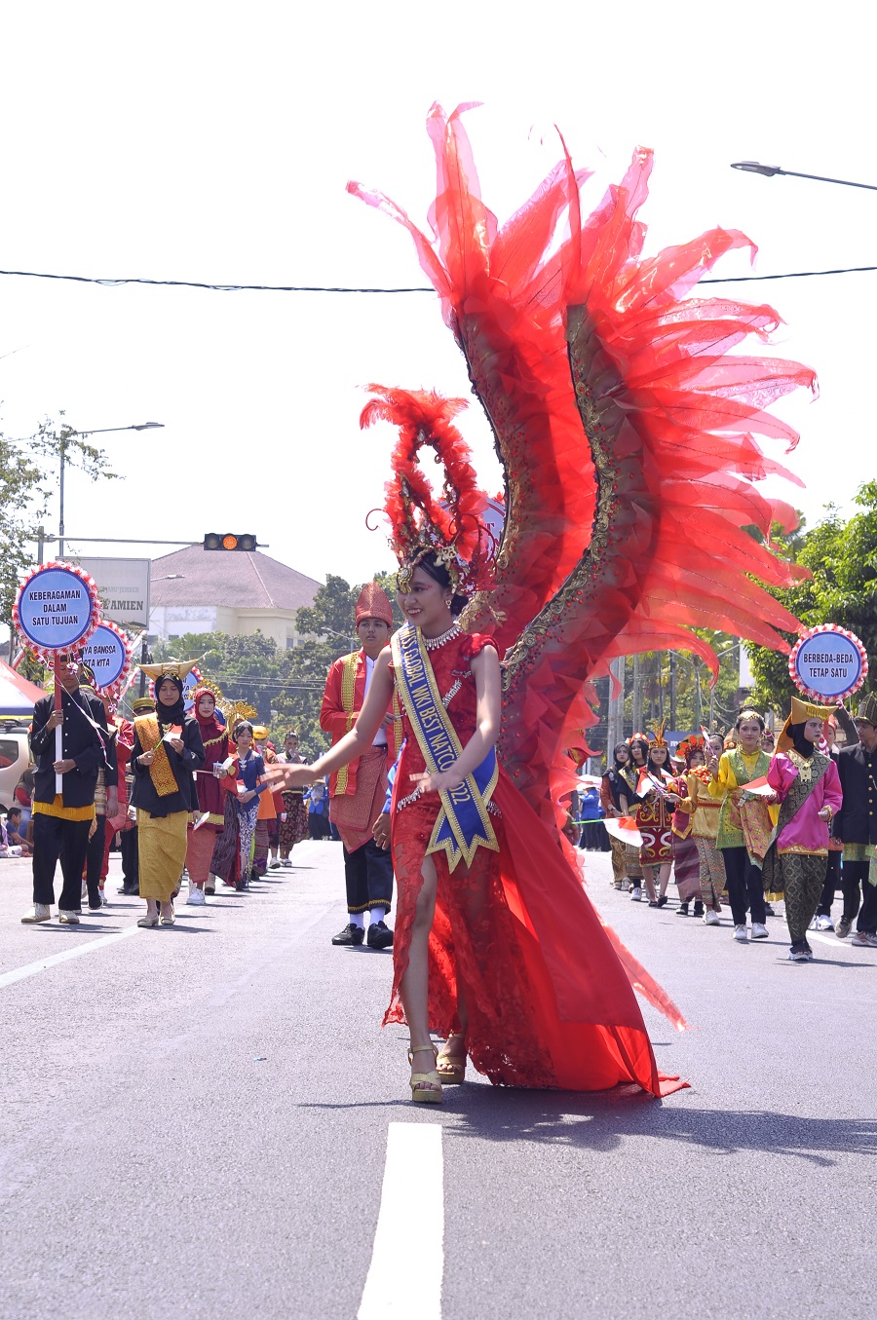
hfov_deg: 18.1
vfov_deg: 27.0
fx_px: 2747
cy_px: 660
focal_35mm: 75
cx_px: 438
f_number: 5.6
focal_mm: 50
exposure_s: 1/200
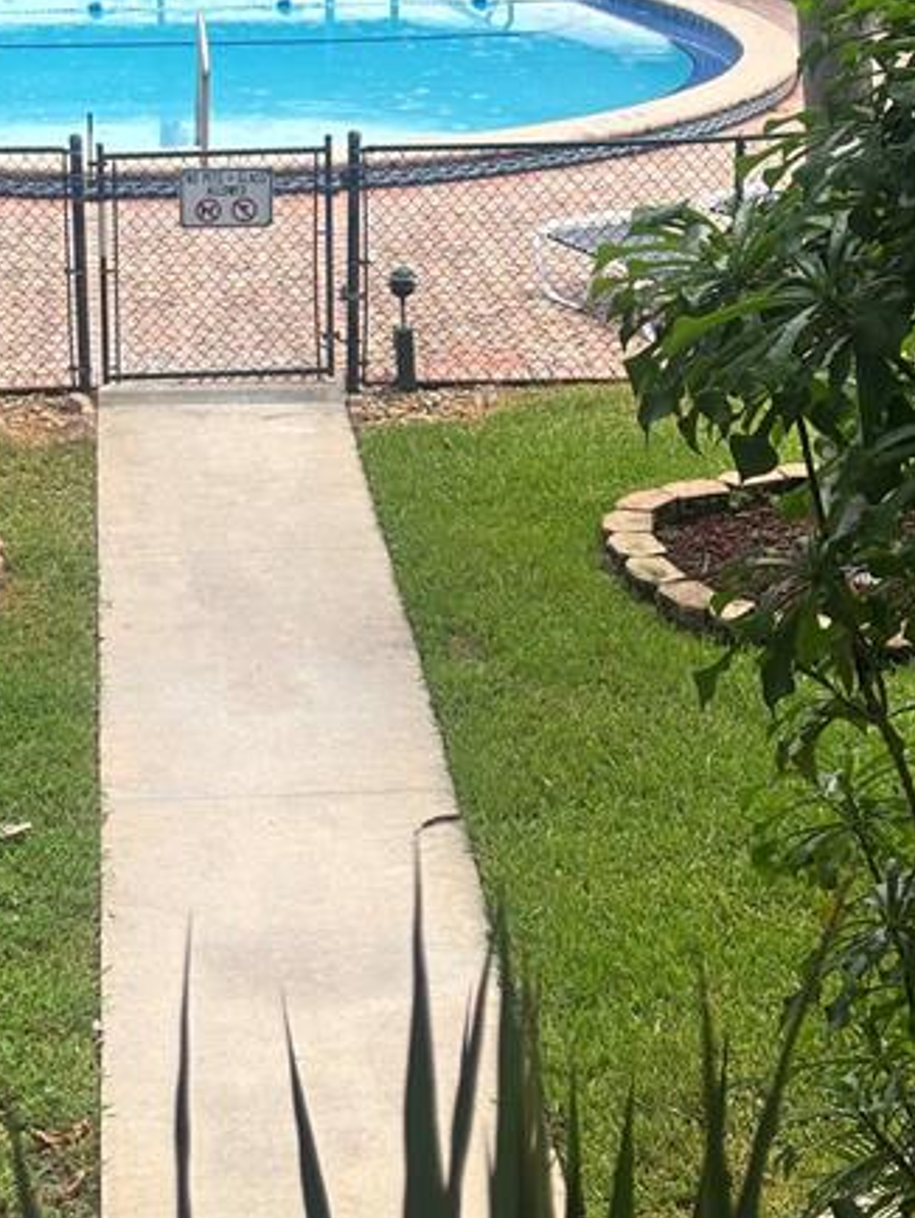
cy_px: 143
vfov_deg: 20.9
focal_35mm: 92
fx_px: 3239
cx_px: 272
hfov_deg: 16.0
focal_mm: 5.96
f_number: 1.6
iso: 32
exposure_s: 1/364
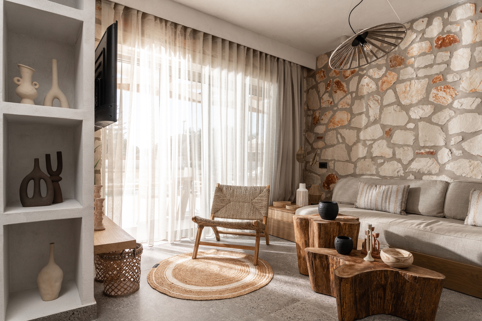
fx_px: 268
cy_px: 160
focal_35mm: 20
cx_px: 241
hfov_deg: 84.0
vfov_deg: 61.9
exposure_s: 1/50
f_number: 10
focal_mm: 20
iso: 100
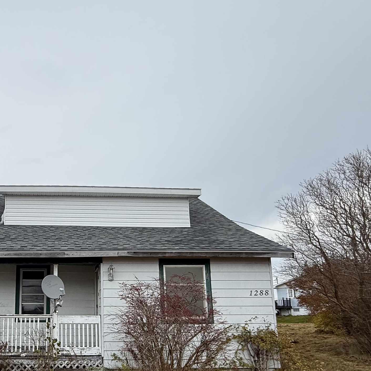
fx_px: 327
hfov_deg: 55.0
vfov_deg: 57.0
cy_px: 263
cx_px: 75
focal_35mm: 27
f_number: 2.2
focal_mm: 2.22
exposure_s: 1/1001
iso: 50
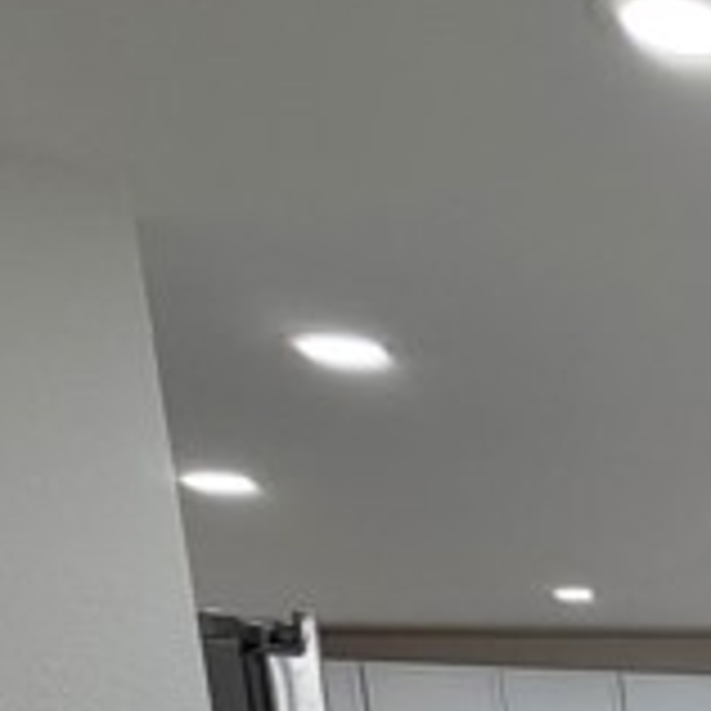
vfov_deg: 28.4
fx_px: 1162
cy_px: 909
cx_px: 1359
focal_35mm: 50
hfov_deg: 20.3
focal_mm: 2.22
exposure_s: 1/120
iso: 80
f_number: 2.2
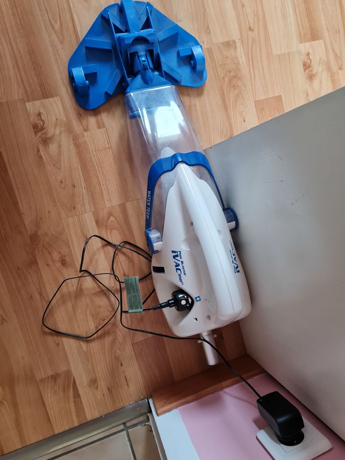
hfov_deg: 53.1
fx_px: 346
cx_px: 172
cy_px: 230
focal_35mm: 26
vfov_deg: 67.3
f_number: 1.8
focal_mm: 5.4
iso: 320
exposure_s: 1/50
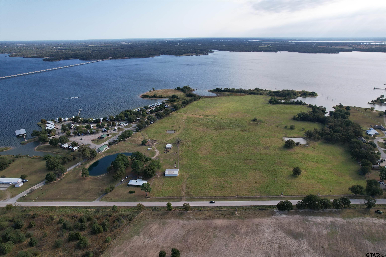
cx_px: 193
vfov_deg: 57.2
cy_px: 128
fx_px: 236
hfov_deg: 78.6
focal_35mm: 22
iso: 140
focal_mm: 8.38
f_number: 2.8
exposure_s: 1/1600
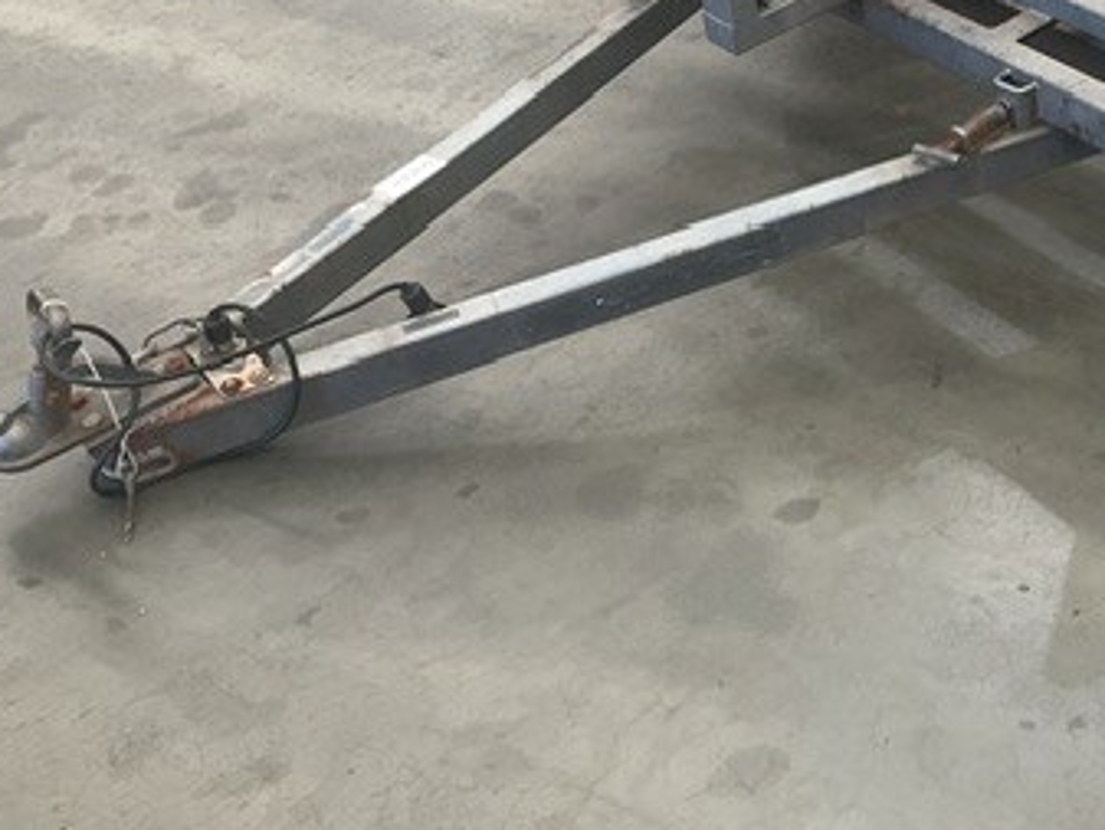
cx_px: 948
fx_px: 1756
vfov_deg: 25.8
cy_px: 95
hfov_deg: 33.5
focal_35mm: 55
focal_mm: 3
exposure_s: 1/50
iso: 40
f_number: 1.8
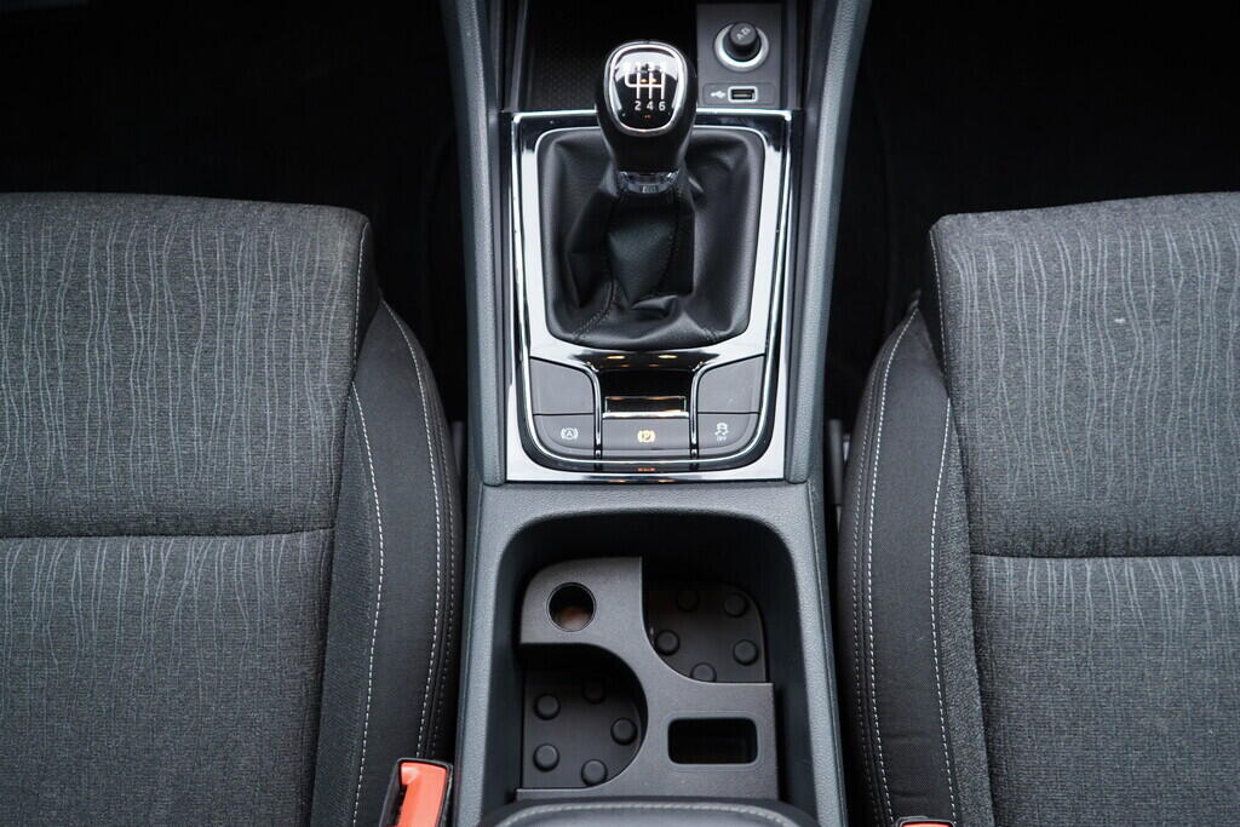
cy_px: 414
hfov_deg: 53.1
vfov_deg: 36.9
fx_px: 1240
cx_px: 620
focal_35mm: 36
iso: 400
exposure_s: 1/40
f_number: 2.8
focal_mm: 24
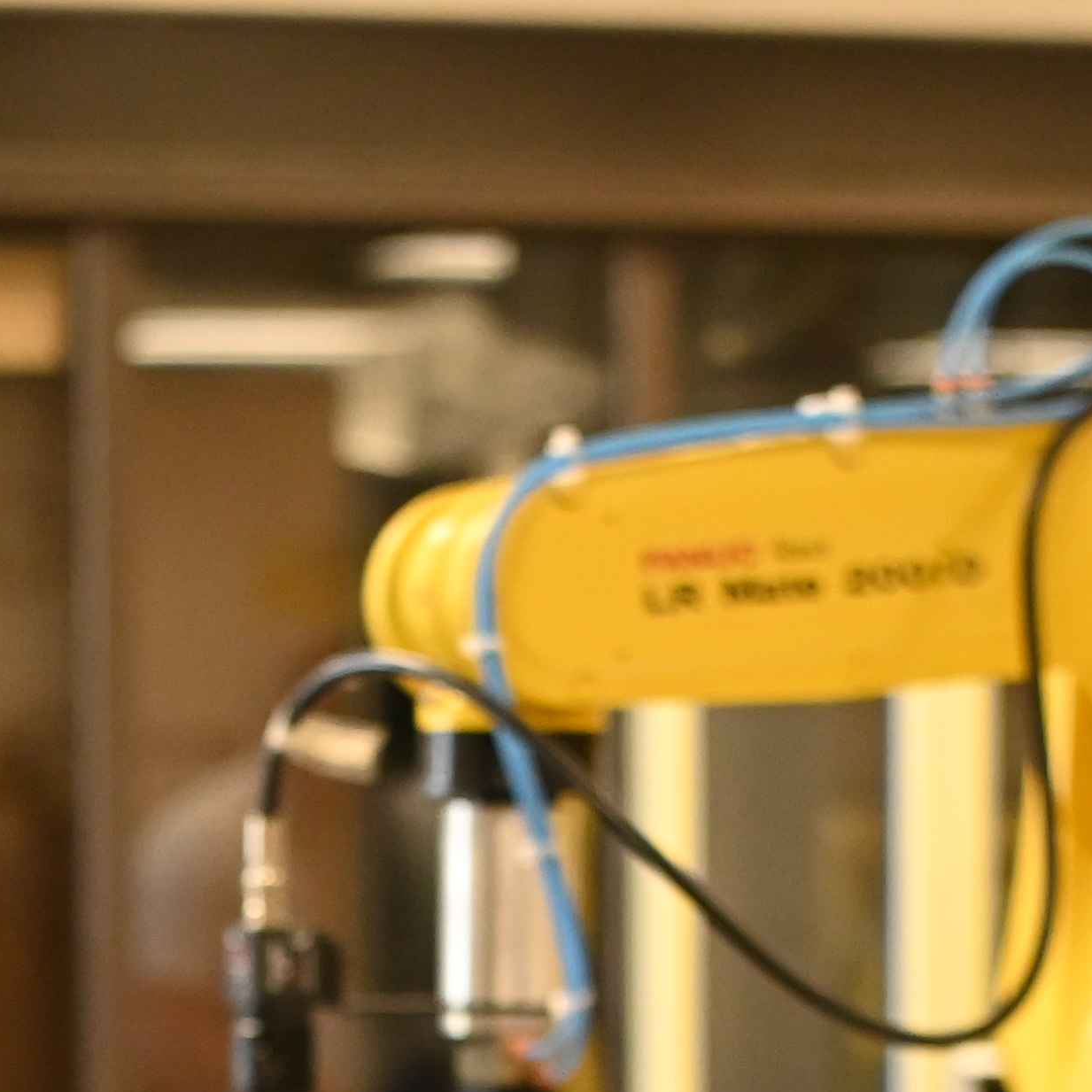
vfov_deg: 11.4
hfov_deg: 11.6
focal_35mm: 150
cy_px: 1413
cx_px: 66
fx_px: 5354
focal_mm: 36
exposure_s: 1/200
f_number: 2.8
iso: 3200
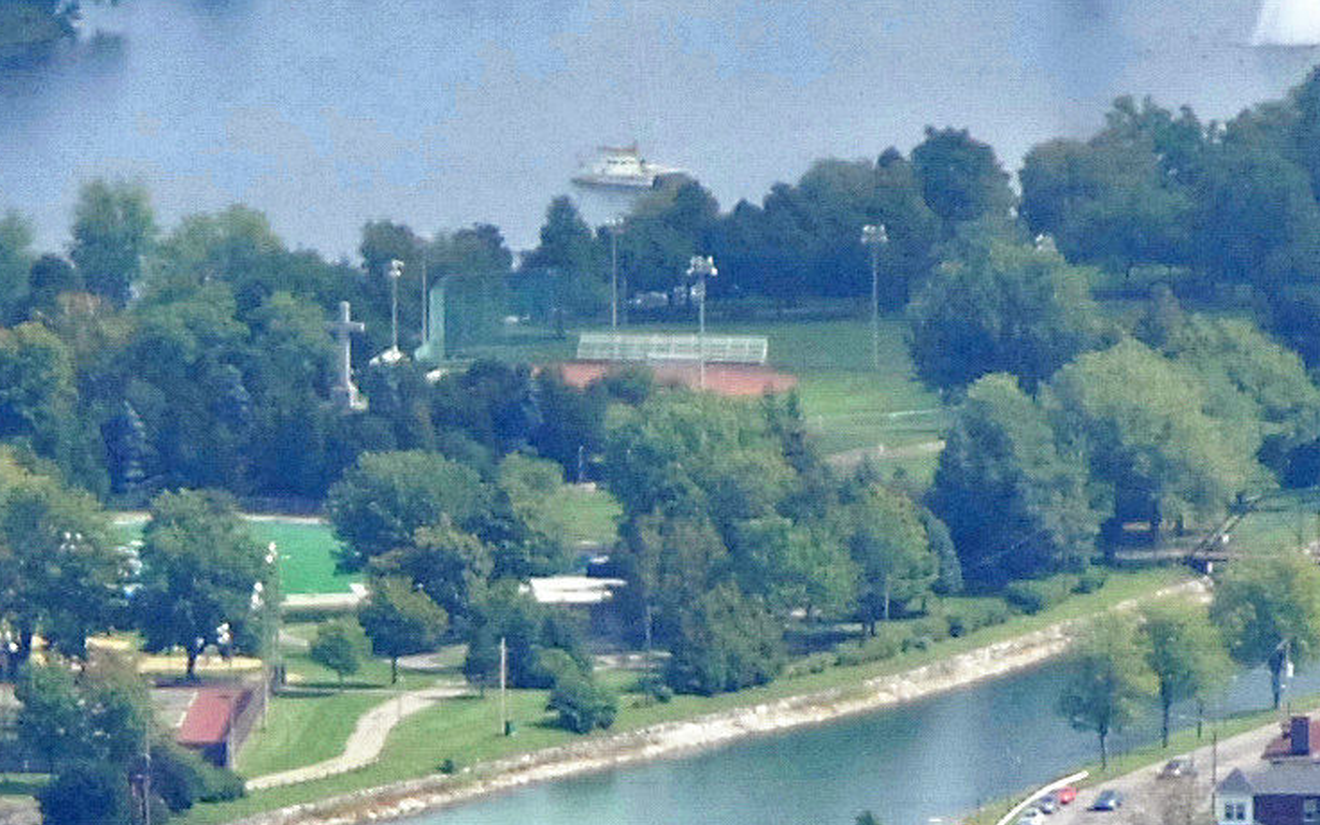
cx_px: -197
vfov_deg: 1.8
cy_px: 1230
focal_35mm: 730
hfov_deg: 2.9
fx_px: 26261
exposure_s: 1/1000
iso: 400
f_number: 7.6
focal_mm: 82
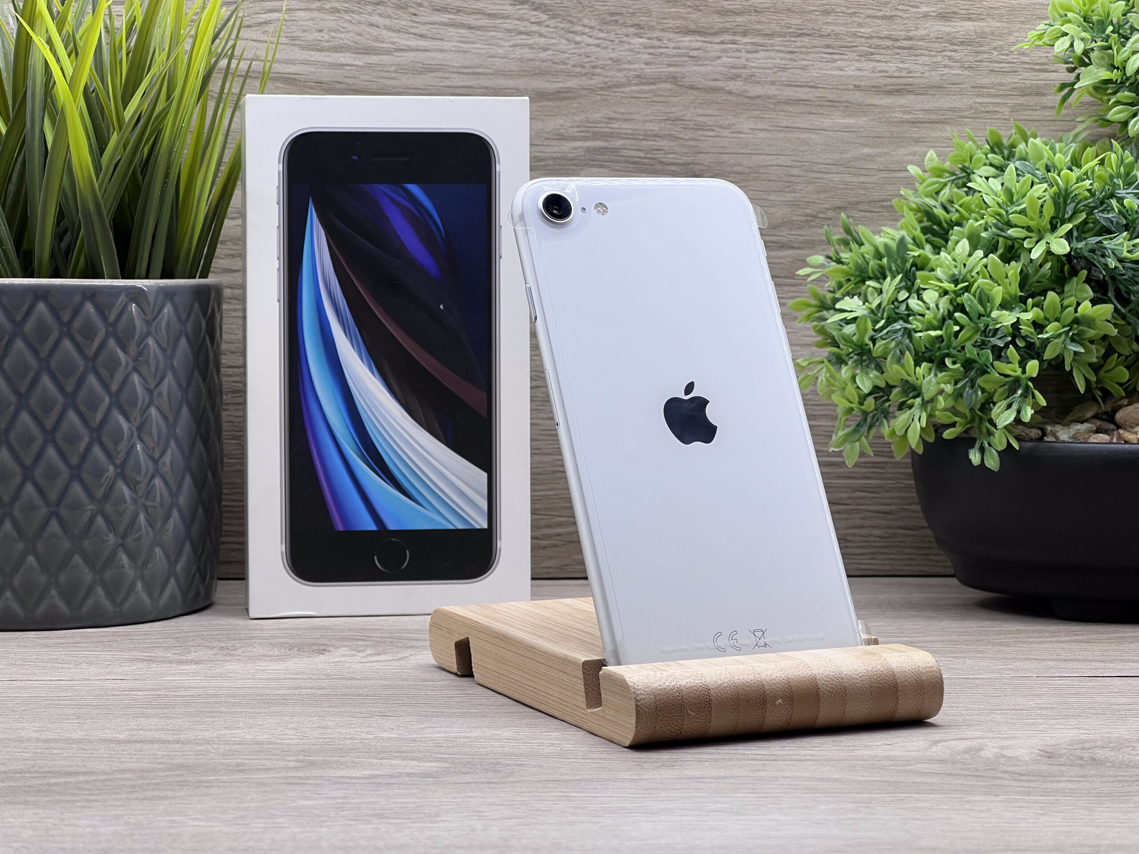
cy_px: 427
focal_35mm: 77
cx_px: 570
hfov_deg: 25.3
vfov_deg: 19.1
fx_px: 2534
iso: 64
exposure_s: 1/100
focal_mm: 9
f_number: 2.8
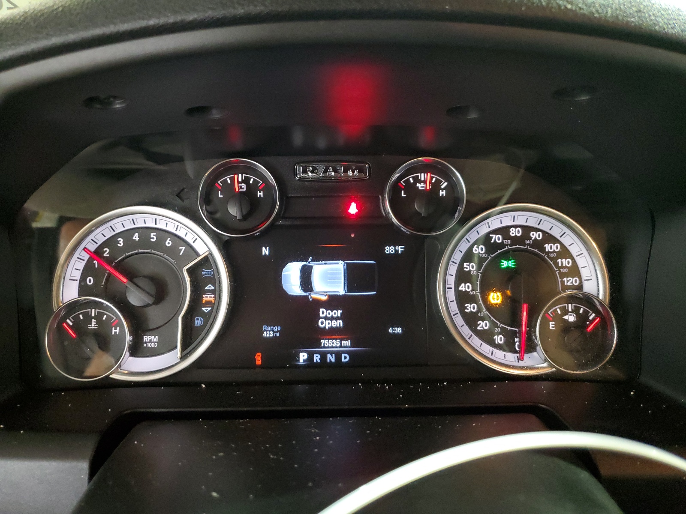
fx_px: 515
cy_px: 257
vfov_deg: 53.1
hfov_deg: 67.3
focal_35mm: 26
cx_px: 343
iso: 317
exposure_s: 1/15
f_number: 1.5
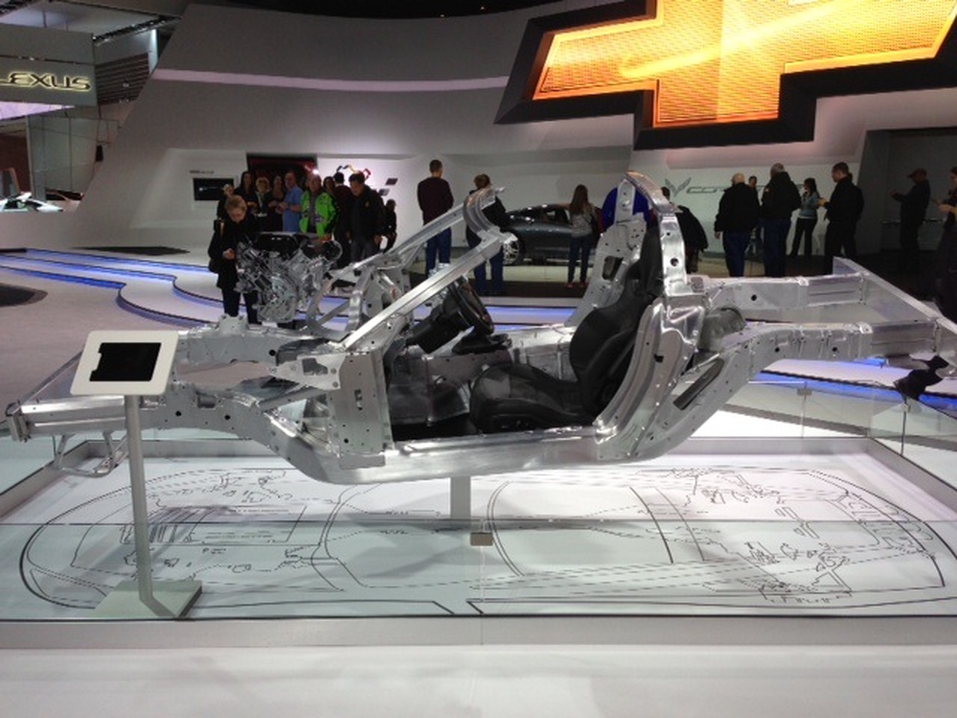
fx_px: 912
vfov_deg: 42.9
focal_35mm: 33
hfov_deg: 55.4
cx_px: 478
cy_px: 359
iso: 50
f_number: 2.4
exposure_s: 1/120
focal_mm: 4.13
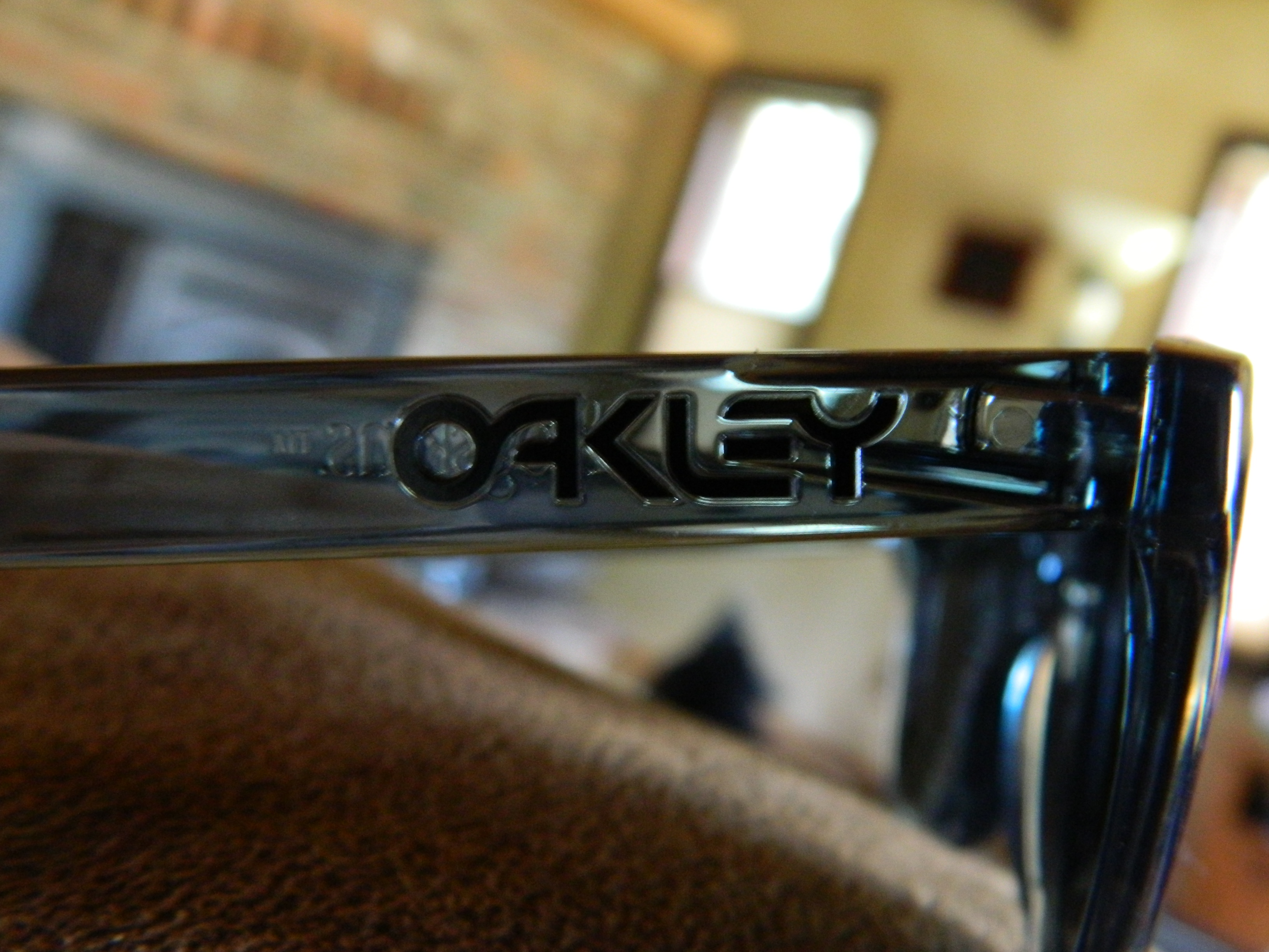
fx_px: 1503
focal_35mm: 41
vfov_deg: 35.1
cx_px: 634
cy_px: 476
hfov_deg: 45.8
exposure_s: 1/13
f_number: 3.5
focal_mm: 7.3
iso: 400
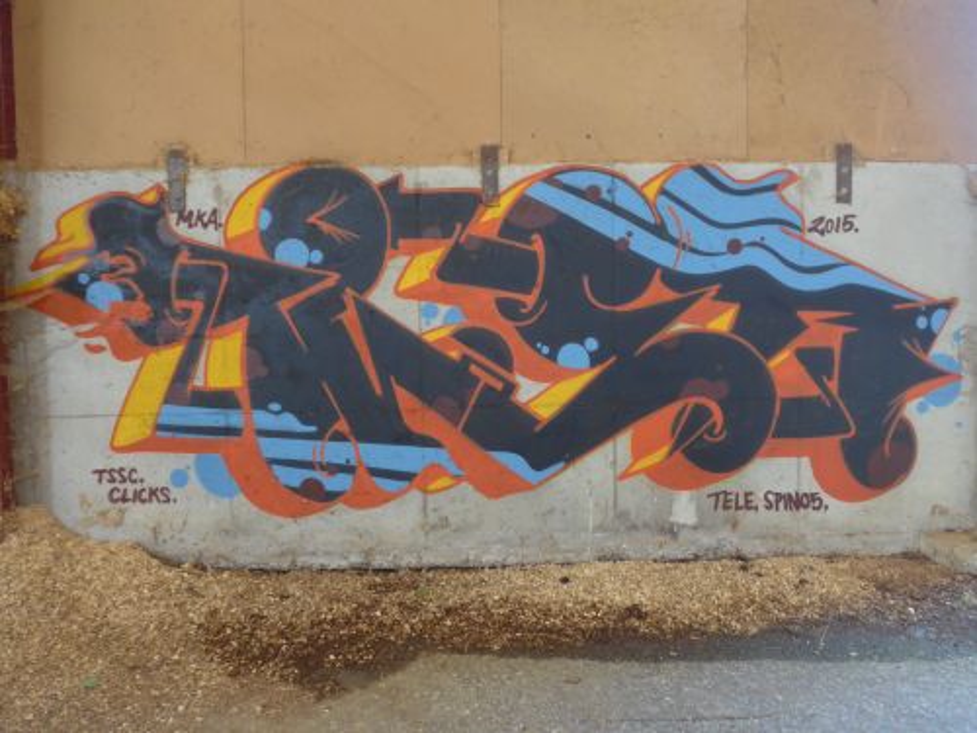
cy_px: 366
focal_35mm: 29
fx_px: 818
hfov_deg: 61.7
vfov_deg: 48.2
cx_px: 488
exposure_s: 1/25
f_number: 2
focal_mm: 6
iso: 400
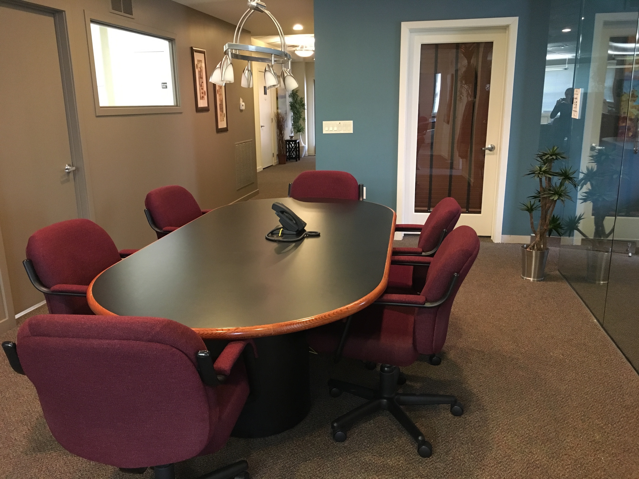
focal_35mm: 29
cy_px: 240
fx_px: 535
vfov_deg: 48.2
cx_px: 320
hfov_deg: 61.7
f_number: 2.2
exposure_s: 1/15
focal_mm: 4.15
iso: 200
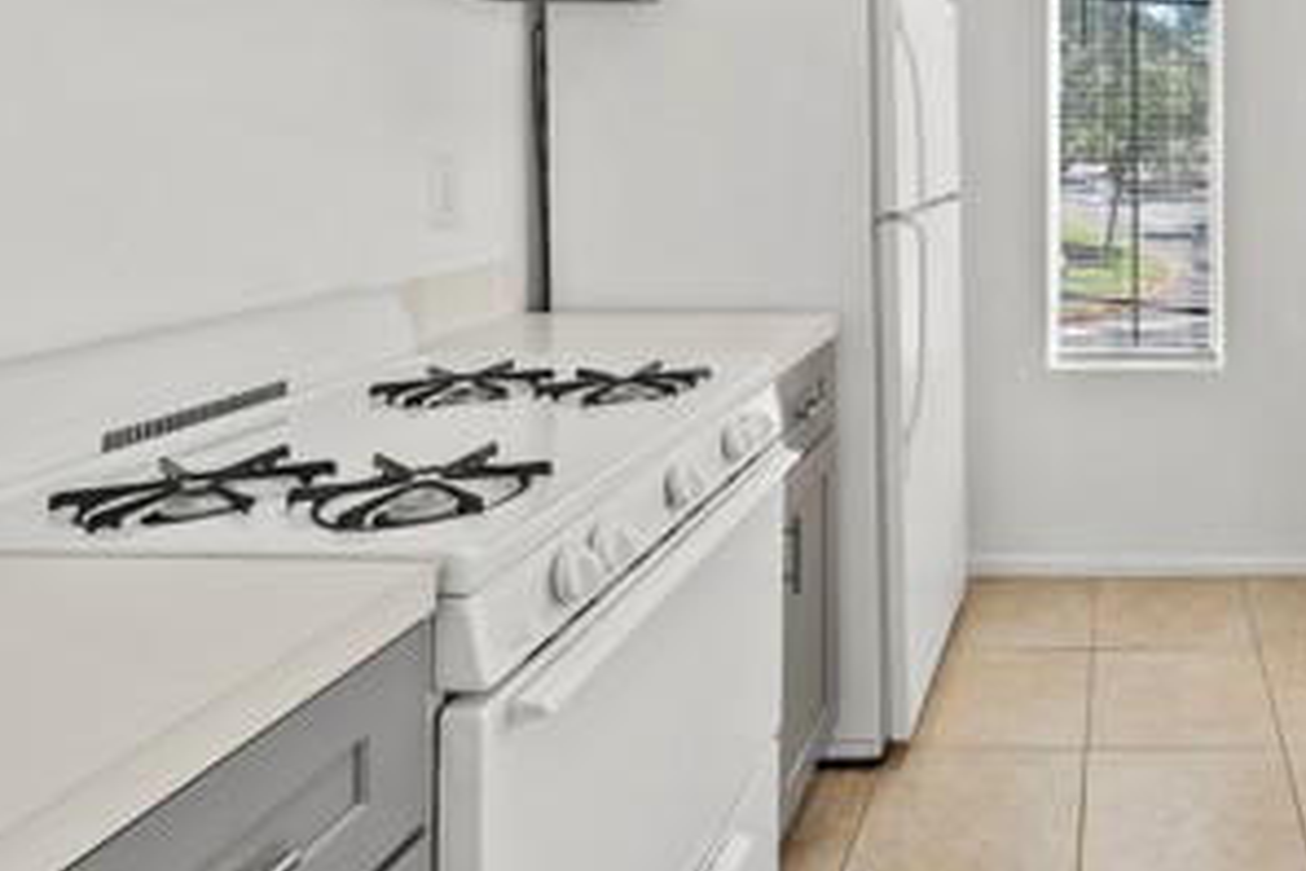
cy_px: 125
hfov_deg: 58.1
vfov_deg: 43.3
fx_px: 1016
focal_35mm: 28
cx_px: 1121
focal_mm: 13
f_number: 9
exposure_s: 1/13
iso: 250
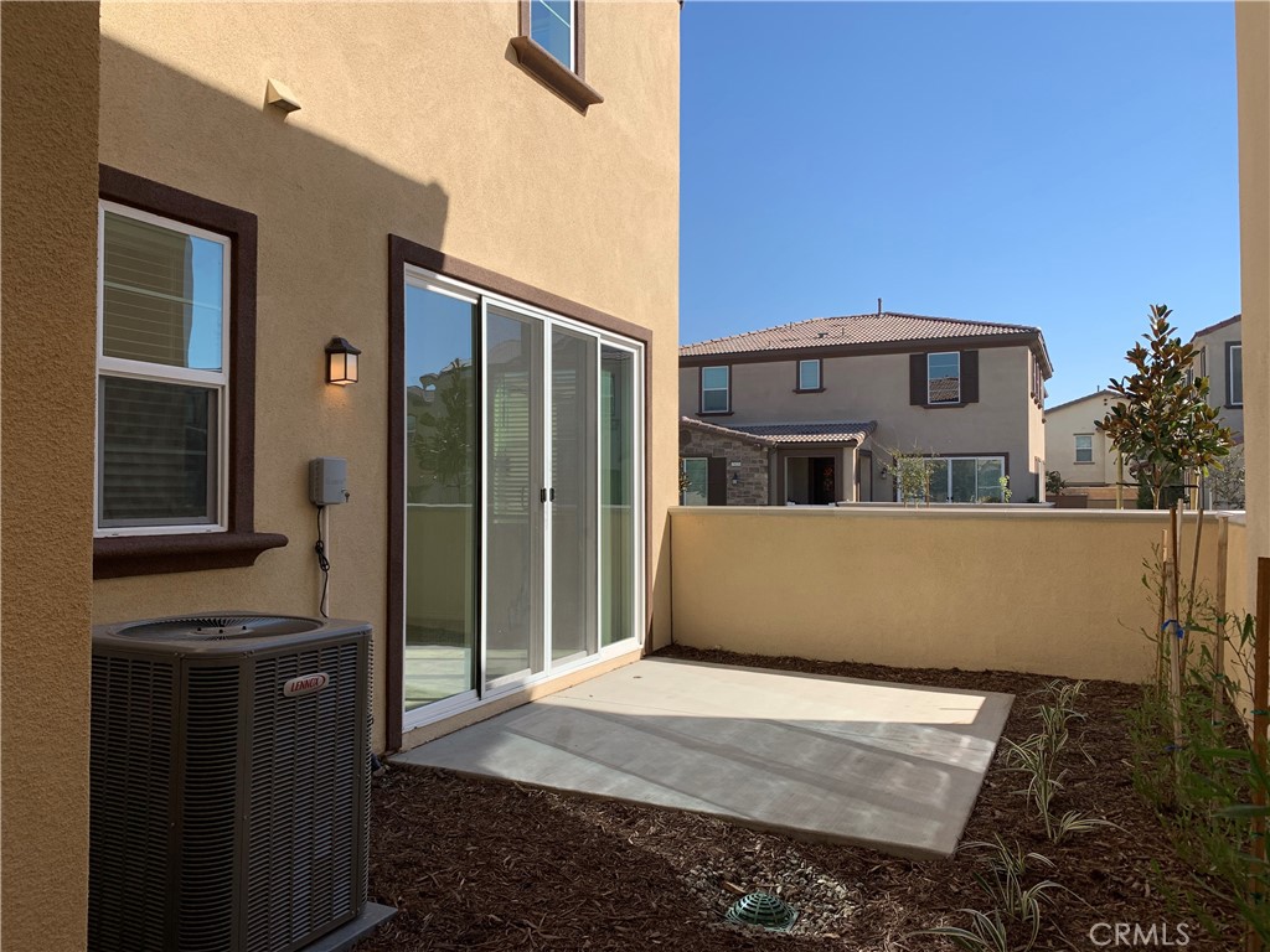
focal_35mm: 26
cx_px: 635
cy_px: 476
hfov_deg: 67.3
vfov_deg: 53.1
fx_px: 954
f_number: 1.8
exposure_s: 1/1880
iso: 25
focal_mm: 4.25
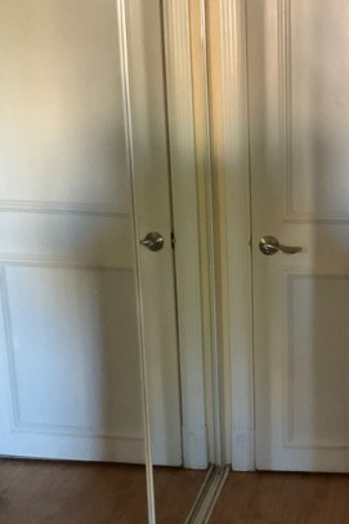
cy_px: 316
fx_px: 828
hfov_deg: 23.0
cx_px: 331
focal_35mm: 57
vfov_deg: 34.9
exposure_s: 1/40
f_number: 1.8
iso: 320
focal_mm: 3
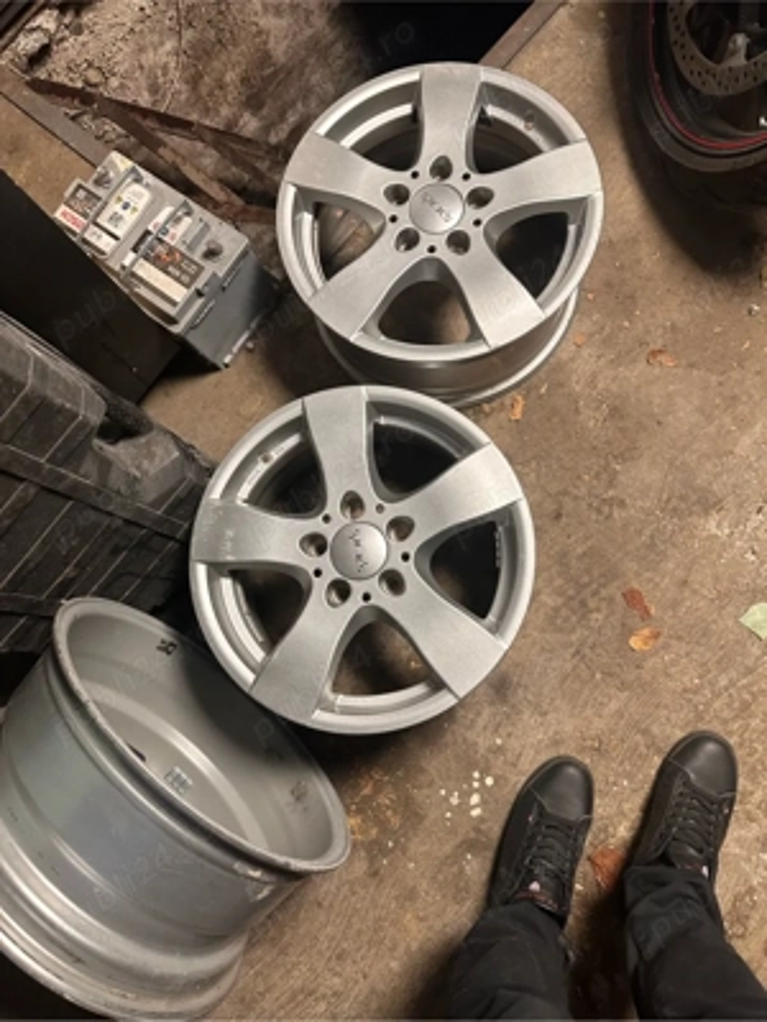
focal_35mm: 24
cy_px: 511
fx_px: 709
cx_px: 384
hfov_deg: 56.8
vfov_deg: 71.6
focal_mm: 6.86
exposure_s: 1/50
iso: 250
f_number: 1.78
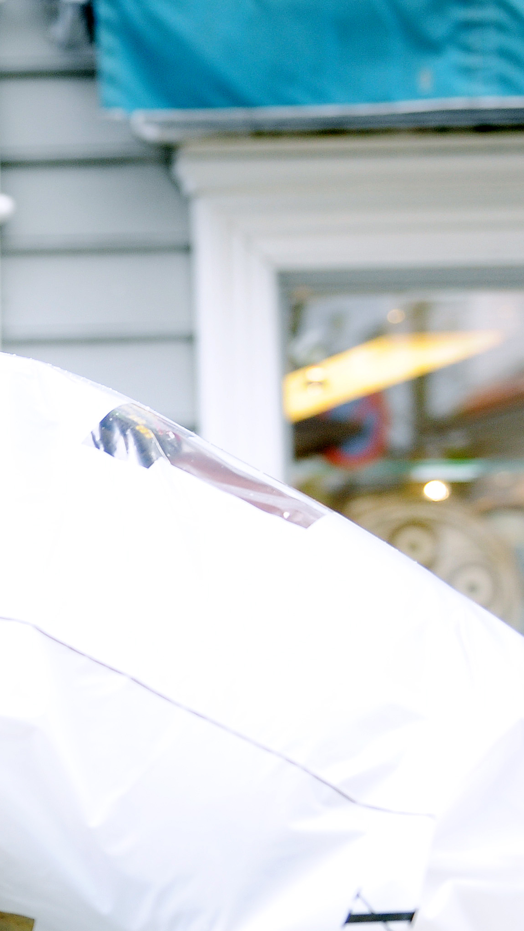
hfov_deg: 10.8
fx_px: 2445
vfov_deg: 21.4
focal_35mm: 99
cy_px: 678
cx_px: -636
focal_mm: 32
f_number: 3.5
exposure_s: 1/200
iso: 200
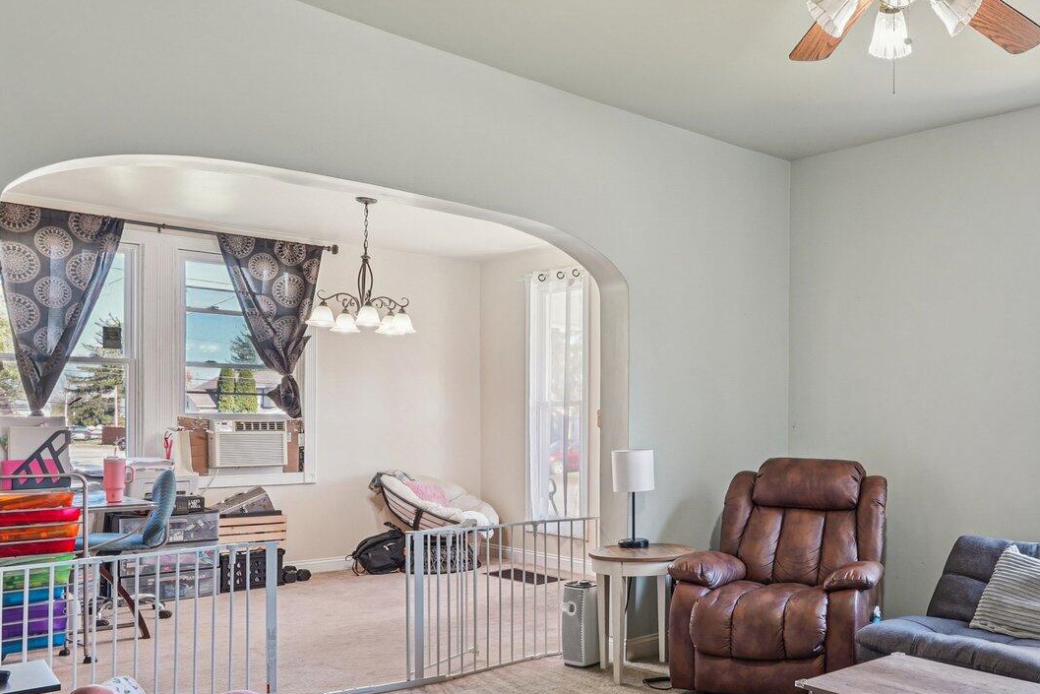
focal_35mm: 32
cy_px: 423
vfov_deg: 40.9
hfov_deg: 53.9
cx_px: 863
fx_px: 924
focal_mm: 16.5
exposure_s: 1/13
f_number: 8
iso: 400
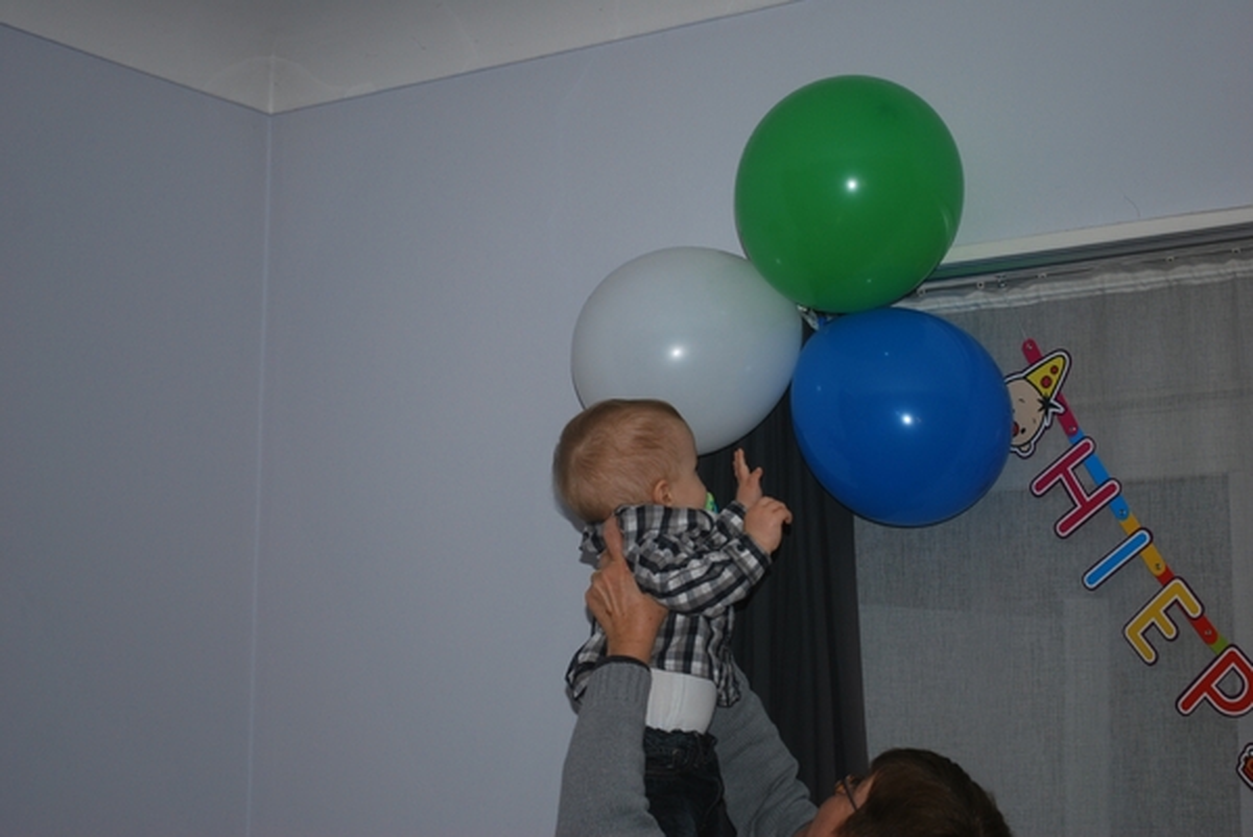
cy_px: 418
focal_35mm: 69
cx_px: 626
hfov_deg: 29.2
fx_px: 2403
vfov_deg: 19.8
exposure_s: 1/60
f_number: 5.3
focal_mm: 46
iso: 200
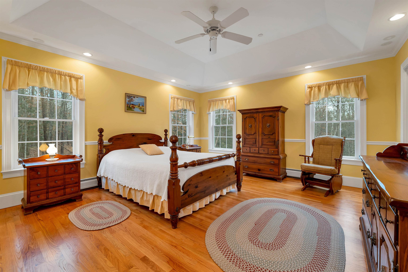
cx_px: 204
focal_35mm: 14
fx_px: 159
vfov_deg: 81.2
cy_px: 136
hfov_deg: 104.3
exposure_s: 1/10
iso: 400
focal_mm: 14
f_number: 8
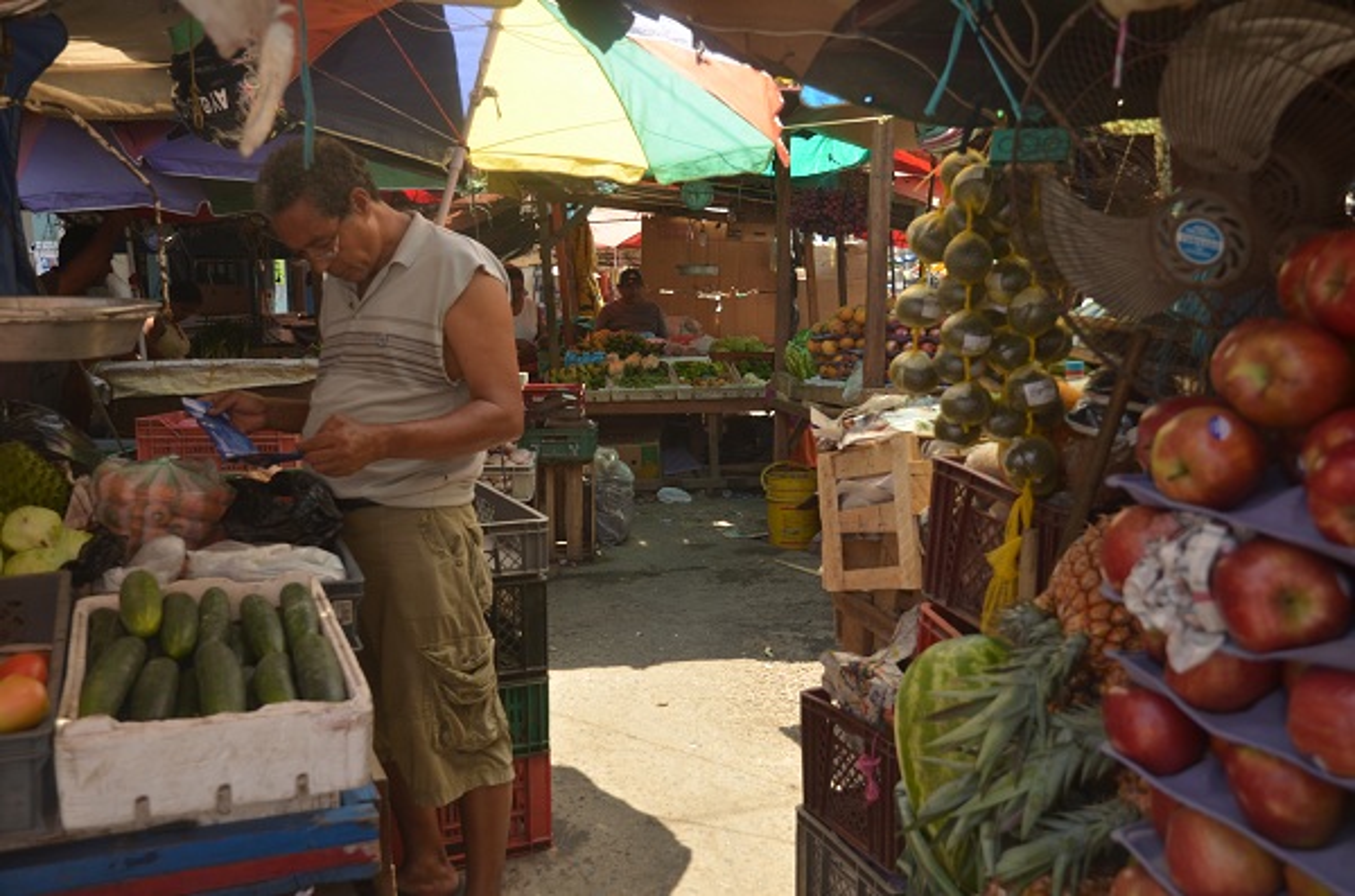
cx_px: 678
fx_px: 1239
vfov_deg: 39.8
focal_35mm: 33
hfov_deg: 57.3
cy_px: 448
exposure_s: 1/160
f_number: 5
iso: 100
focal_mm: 22
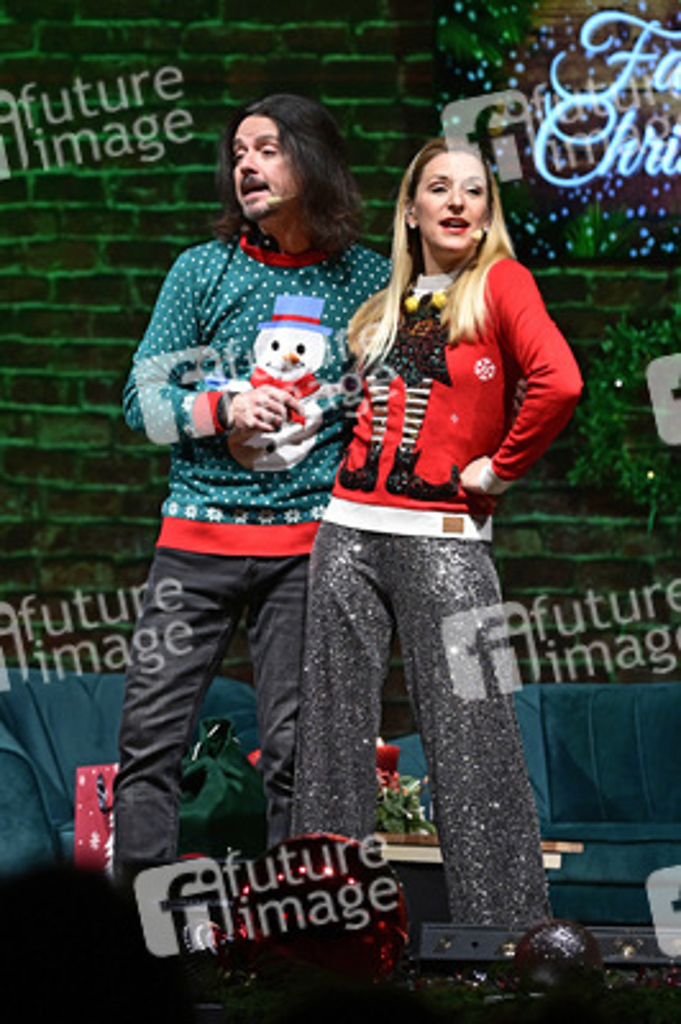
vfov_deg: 11.4
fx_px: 5116
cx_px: 340
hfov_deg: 7.6
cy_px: 512
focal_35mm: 180
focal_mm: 180
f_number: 5
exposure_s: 1/320
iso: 3200
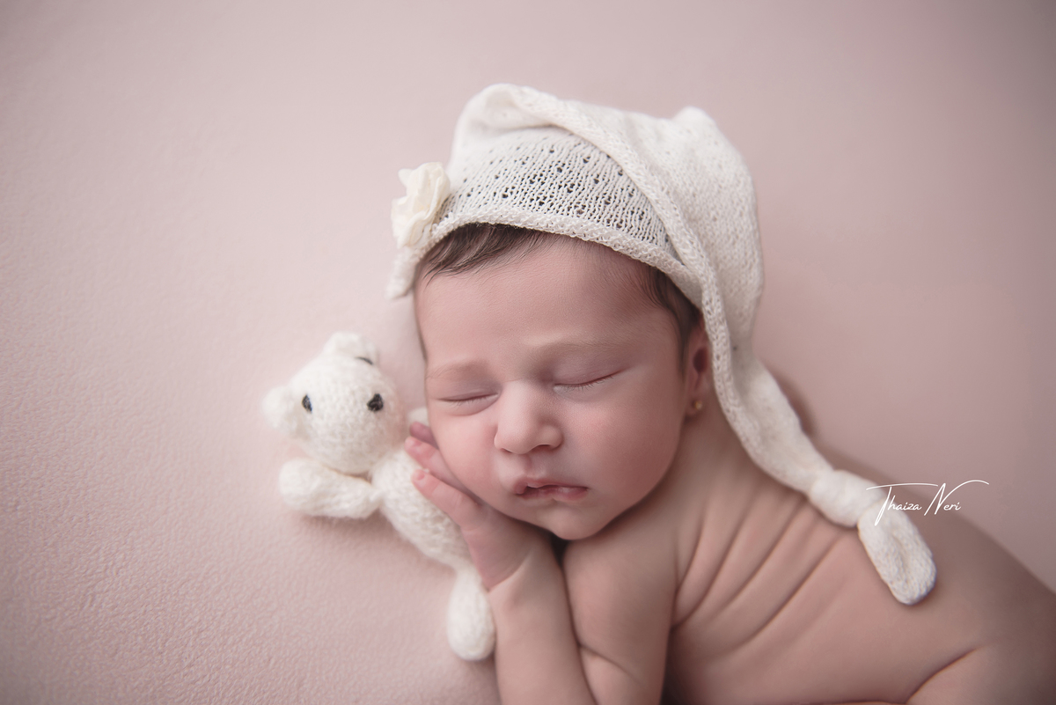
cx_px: 528
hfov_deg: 54.4
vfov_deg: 37.9
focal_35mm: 35
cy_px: 352
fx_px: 1027
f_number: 2.8
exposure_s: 1/160
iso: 100
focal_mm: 35
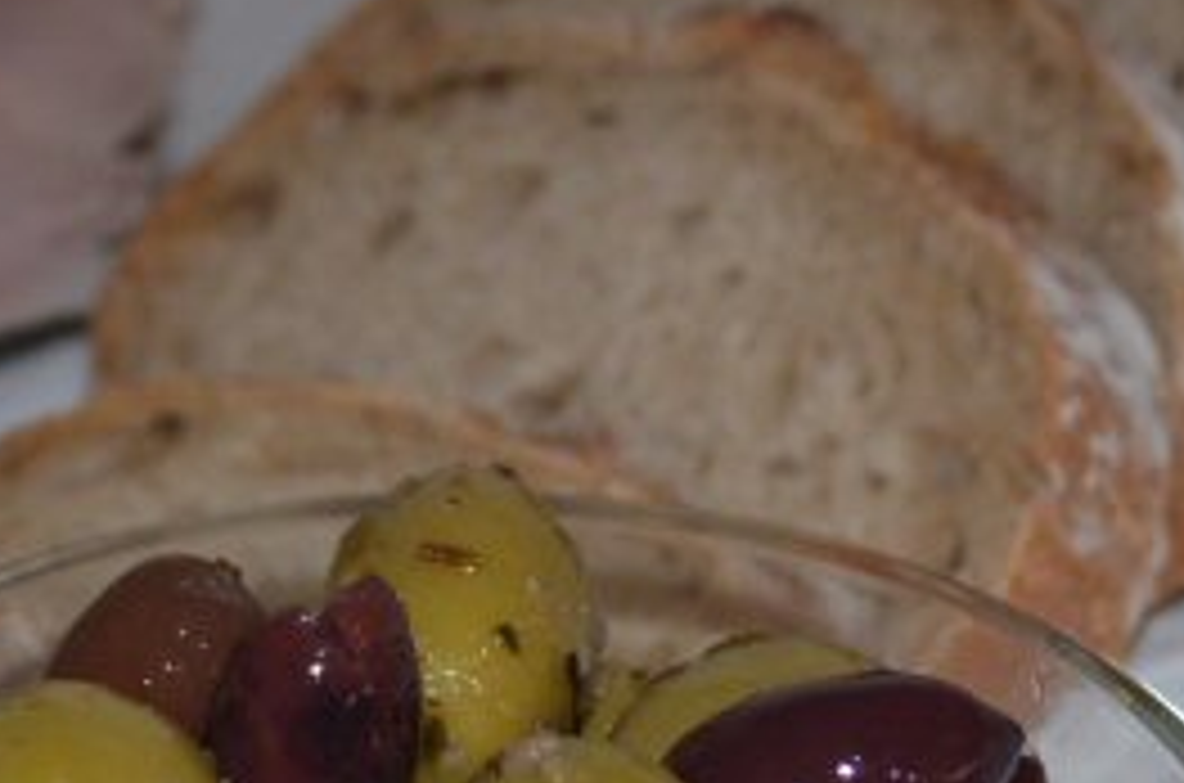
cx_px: 90
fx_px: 4495
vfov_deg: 10.0
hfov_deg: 14.8
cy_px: 410
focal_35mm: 137
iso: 720
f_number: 4
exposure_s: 1/60
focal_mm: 24
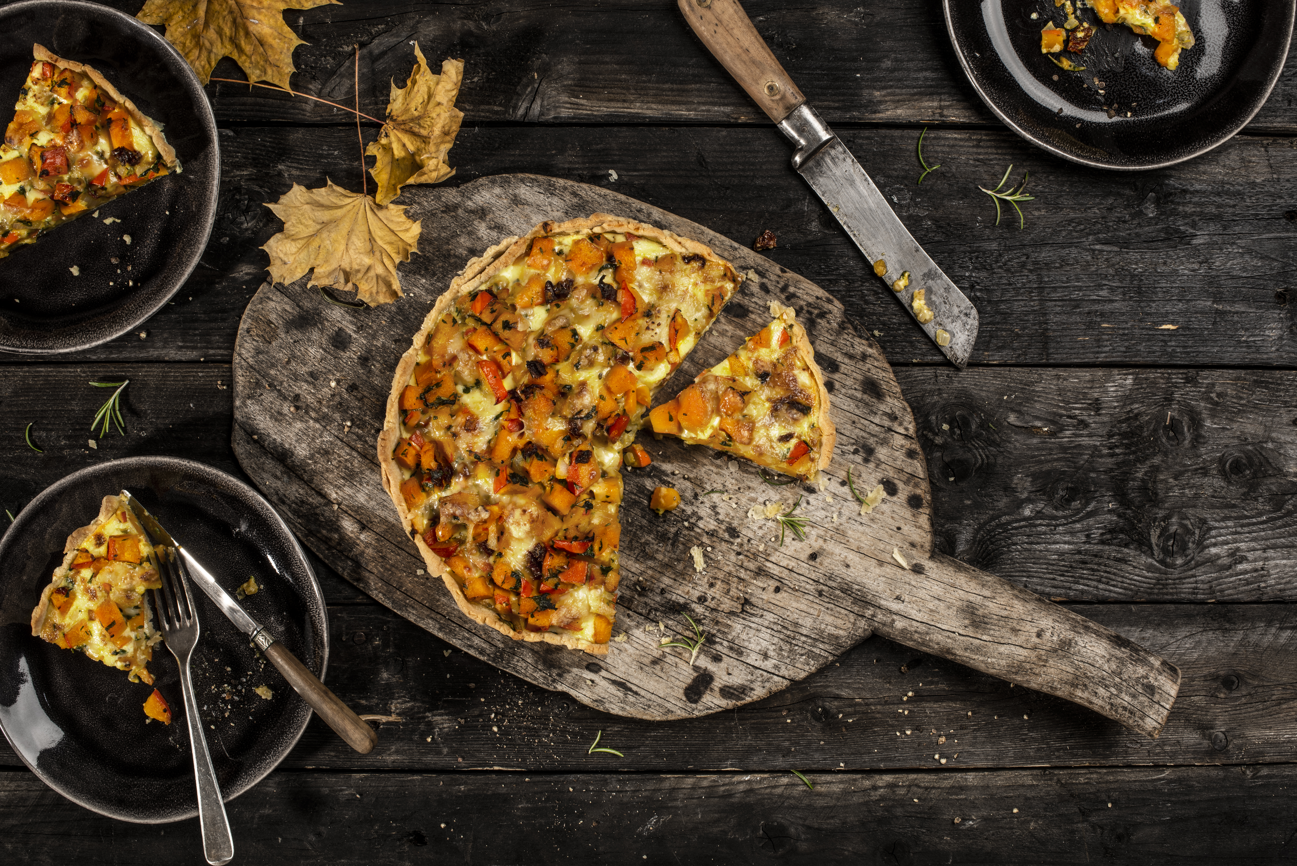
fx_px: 1802
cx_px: 648
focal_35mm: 50
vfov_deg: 27.0
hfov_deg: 39.6
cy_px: 433
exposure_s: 1/160
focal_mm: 50
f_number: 16
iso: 50
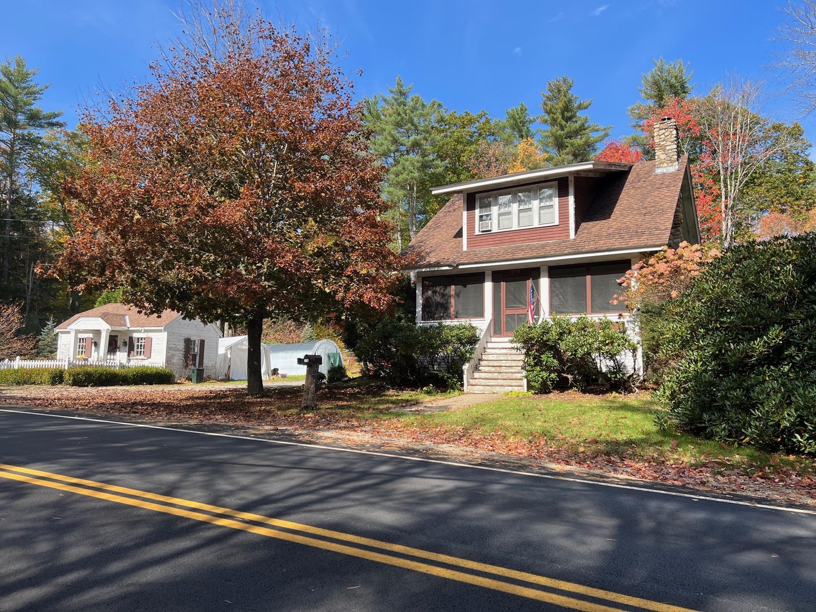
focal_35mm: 26
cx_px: 408
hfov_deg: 67.3
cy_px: 306
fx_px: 613
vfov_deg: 53.1
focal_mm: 5.7
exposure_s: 1/1511
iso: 50
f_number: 1.5
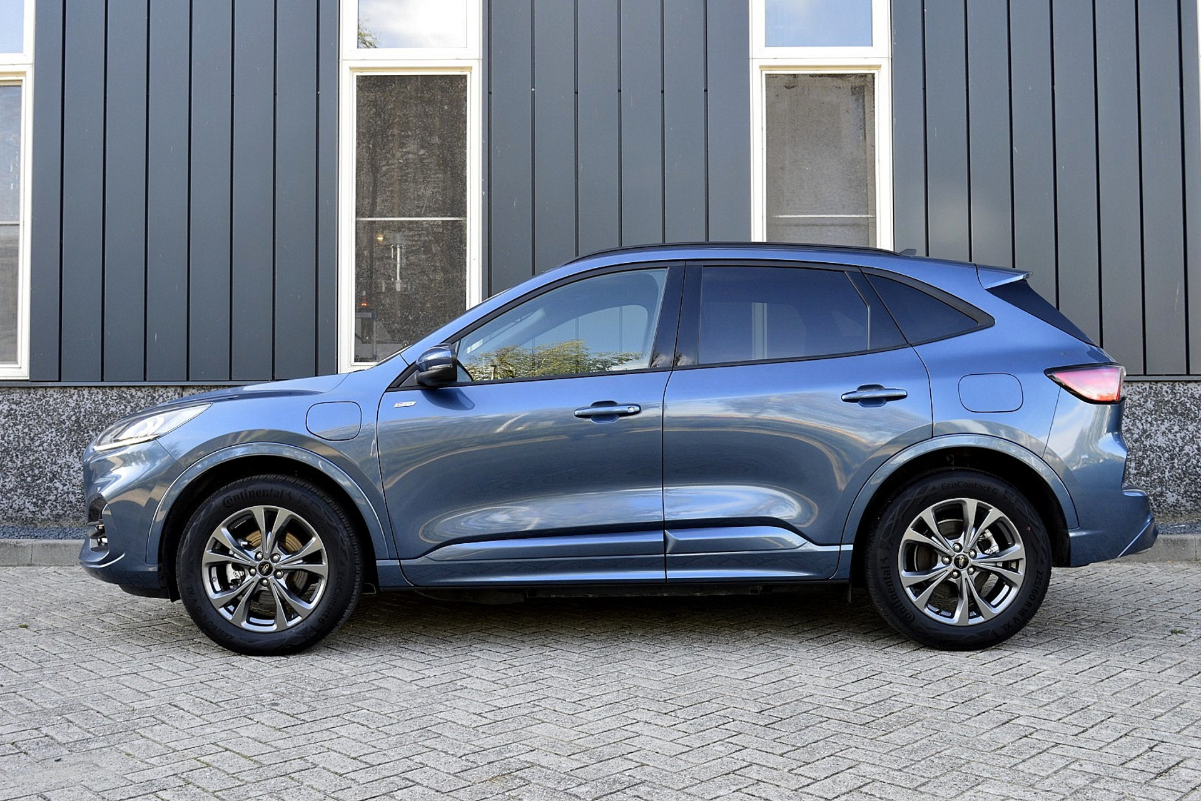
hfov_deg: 53.1
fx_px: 1201
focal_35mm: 36
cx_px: 600
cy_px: 400
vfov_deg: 36.9
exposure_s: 1/80
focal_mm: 24
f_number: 8
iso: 400
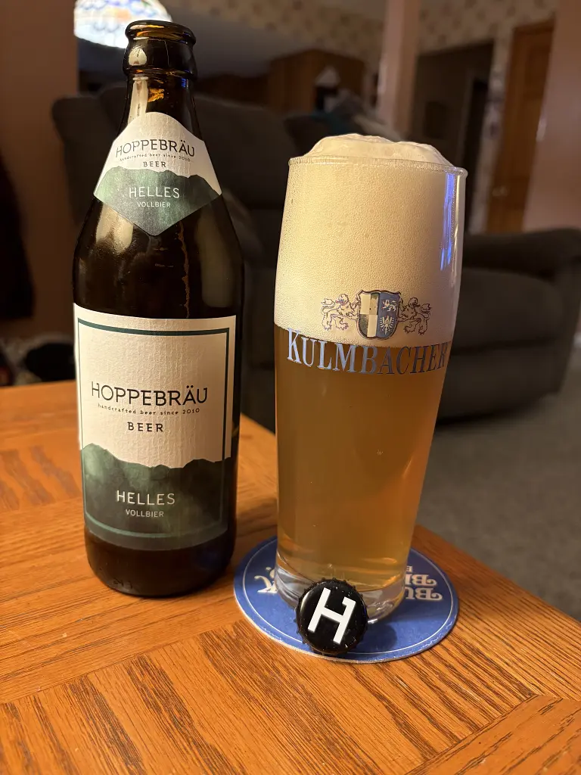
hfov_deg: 53.1
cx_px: 290
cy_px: 388
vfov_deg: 67.3
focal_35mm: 26
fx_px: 582
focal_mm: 5.96
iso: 250
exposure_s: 1/60
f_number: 1.6
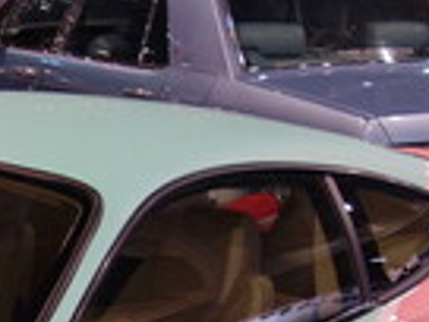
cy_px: 502
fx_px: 1475
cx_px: -183
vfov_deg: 11.8
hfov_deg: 15.5
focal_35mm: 119
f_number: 1.8
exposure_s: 1/100
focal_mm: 10.4
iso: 125
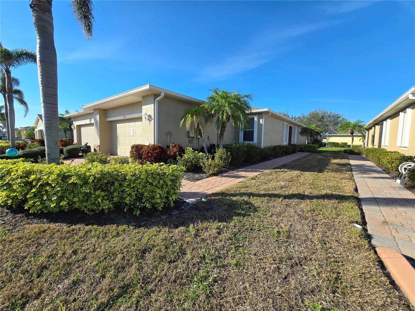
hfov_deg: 106.2
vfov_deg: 89.9
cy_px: 156
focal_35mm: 13
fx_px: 156
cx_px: 208
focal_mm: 2.2
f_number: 2.2
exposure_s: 1/2000
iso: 50
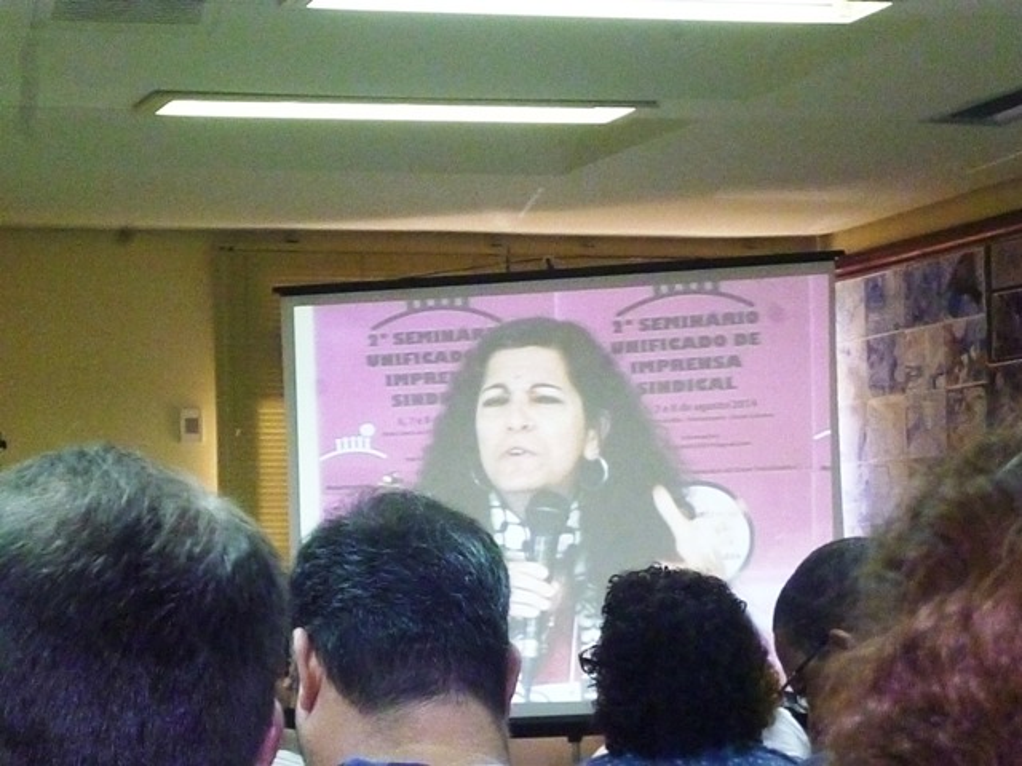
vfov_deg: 13.2
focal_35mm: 112
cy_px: 383
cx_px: 511
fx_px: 3307
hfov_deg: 17.6
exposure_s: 1/60
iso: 2500
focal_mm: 20
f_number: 6.5
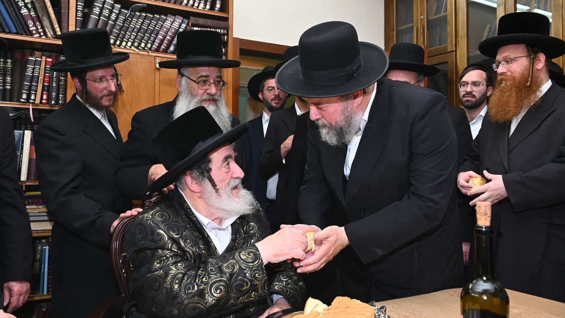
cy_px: 150
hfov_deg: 58.0
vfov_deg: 34.6
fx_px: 509
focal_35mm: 34
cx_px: 281
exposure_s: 1/200
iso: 1250
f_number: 7.1
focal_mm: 32
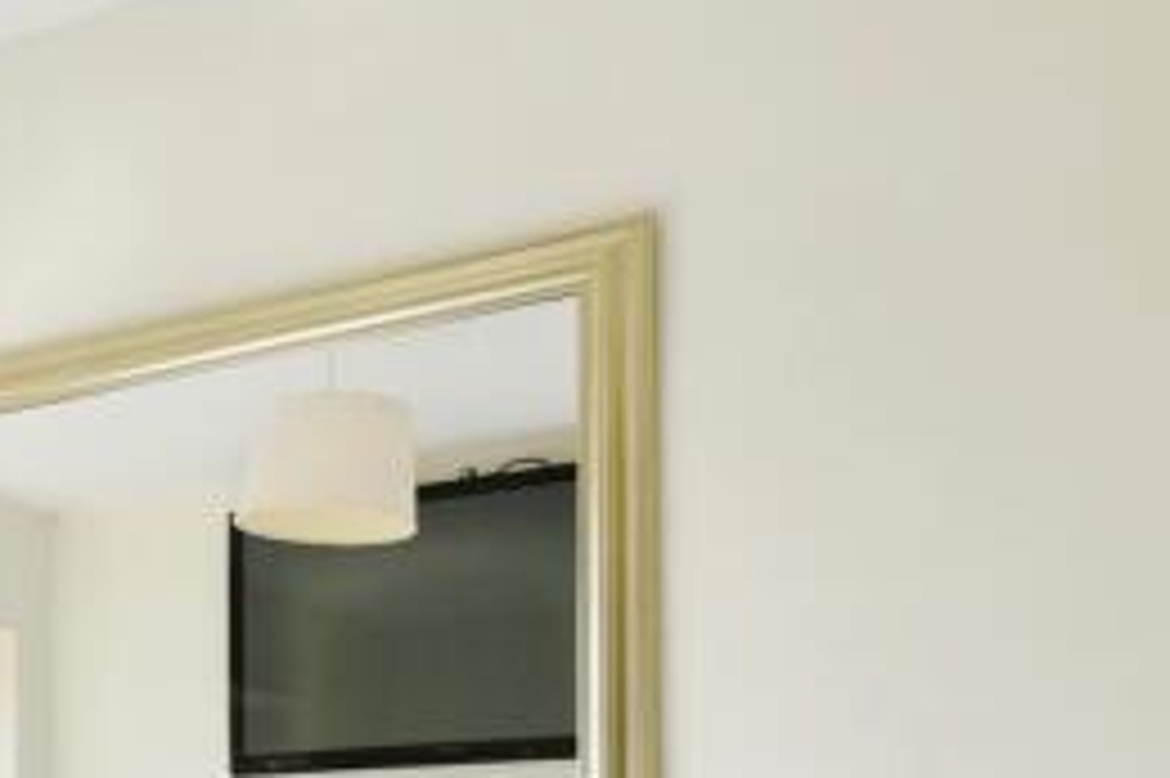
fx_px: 2046
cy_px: 1059
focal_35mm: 63
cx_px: -410
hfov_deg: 26.3
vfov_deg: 19.6
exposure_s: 1/200
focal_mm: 16
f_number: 7.1
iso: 400
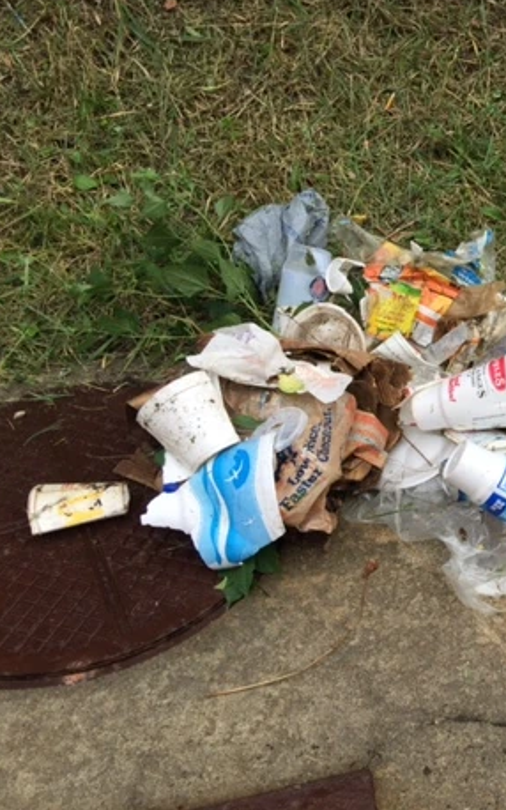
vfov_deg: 46.2
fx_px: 949
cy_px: 387
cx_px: 557
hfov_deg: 27.3
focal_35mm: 43
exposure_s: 1/238
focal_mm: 4.15
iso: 32
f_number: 2.2
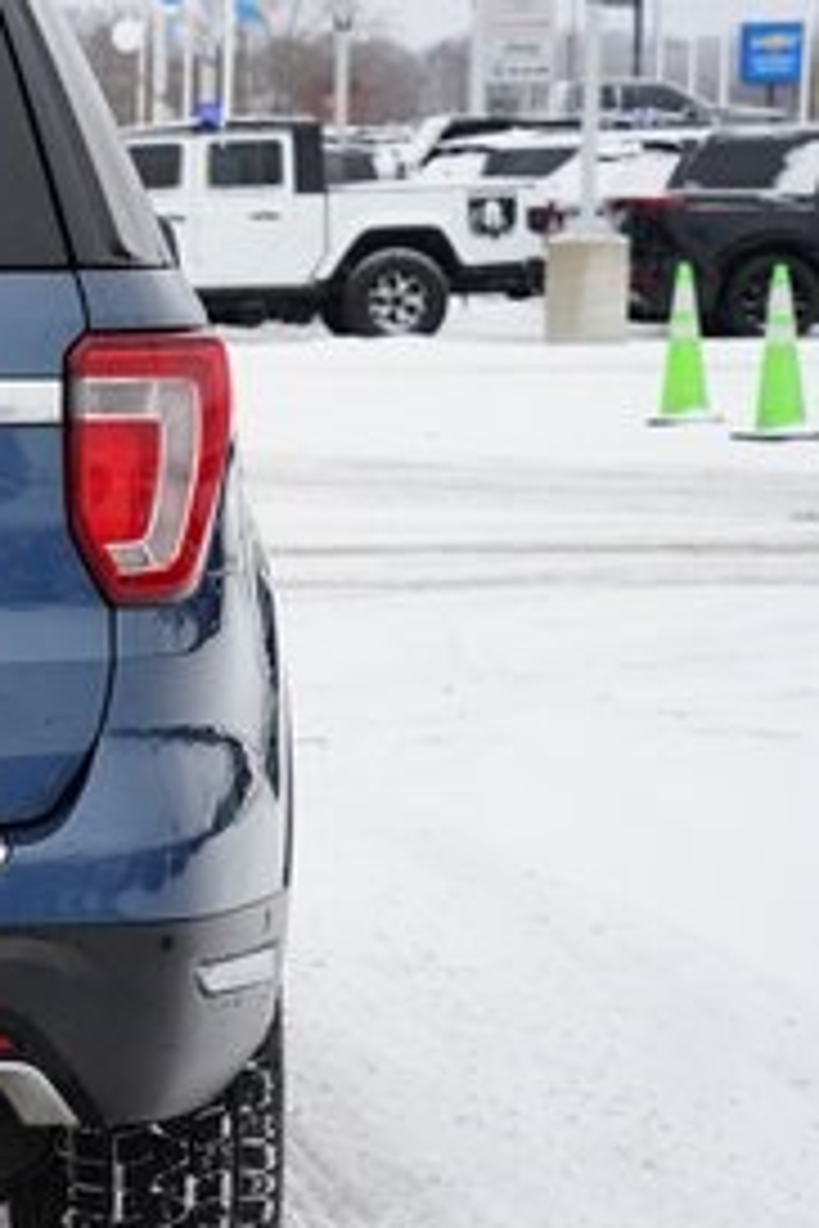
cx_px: -567
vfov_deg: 15.1
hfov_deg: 9.7
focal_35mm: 136
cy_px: 565
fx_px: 4641
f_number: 8
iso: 100
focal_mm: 58
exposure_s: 1/80
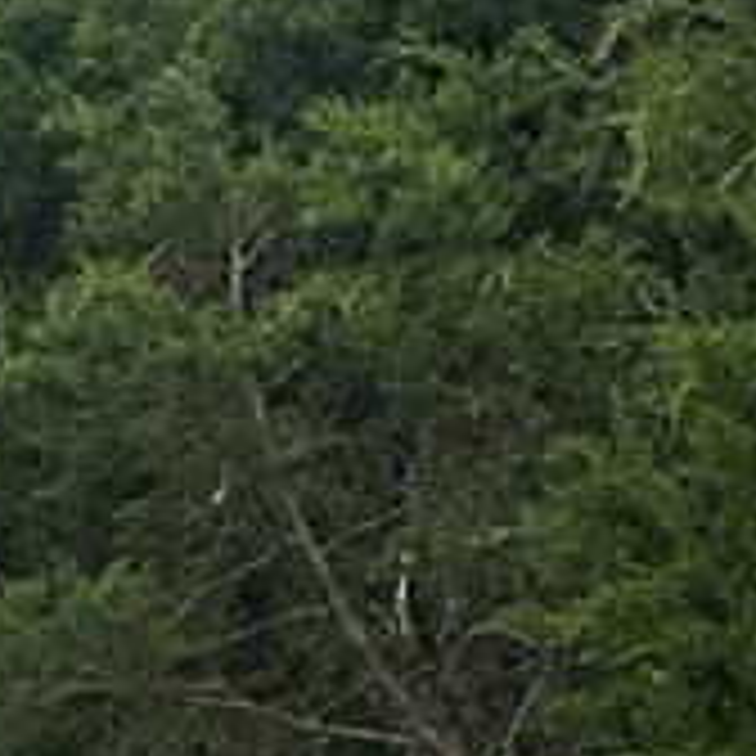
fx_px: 15394
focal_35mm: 623
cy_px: 598
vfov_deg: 2.8
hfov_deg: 2.8
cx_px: -1652
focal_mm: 9
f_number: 2.8
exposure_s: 1/483
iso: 32
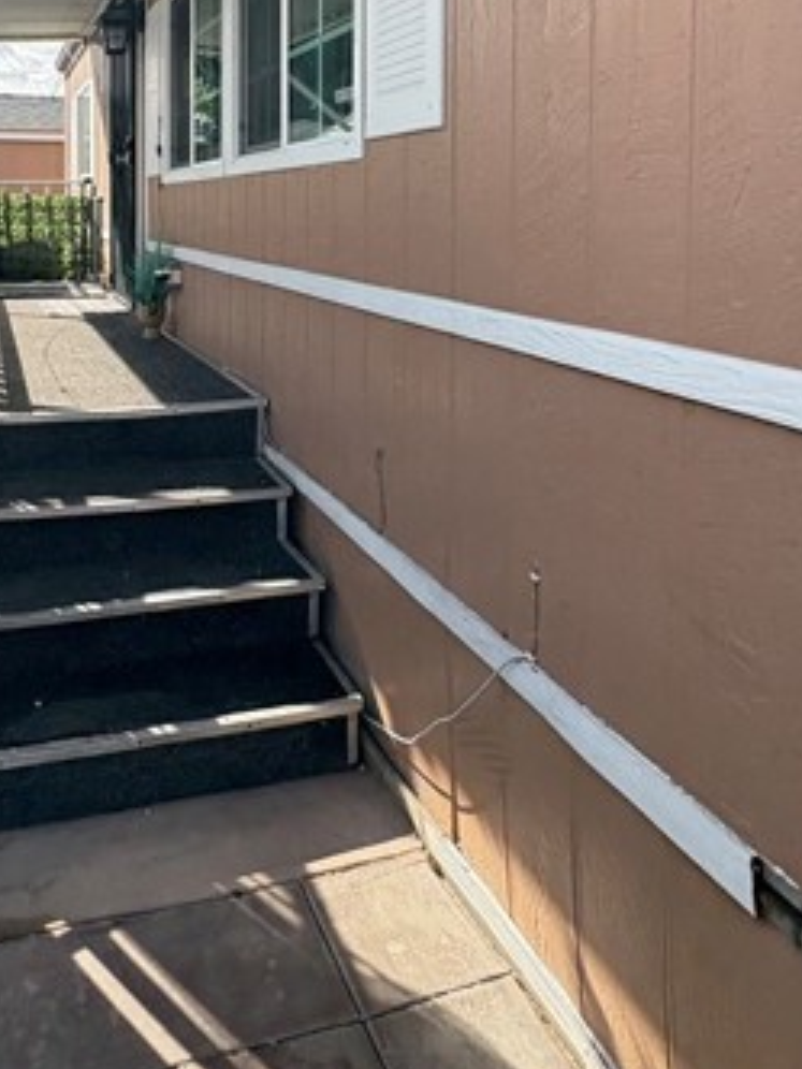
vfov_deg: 60.8
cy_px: 238
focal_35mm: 27
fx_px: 834
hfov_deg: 49.0
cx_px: 184
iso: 64
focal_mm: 2.22
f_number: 2.2
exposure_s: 1/889
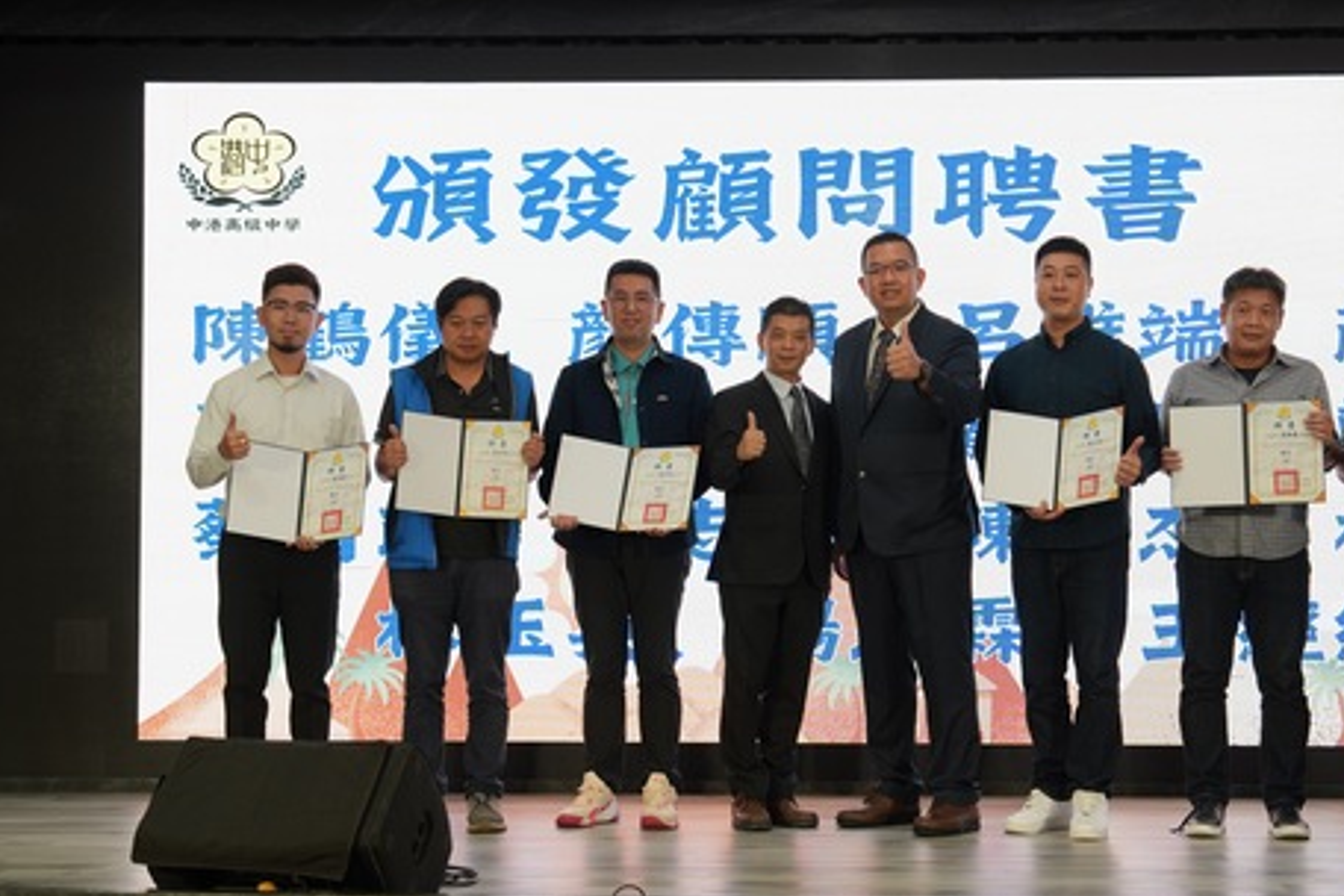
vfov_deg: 20.6
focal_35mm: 66
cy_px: 473
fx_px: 2464
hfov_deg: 30.5
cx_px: 766
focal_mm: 43
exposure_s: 1/100
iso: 250
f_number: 3.2
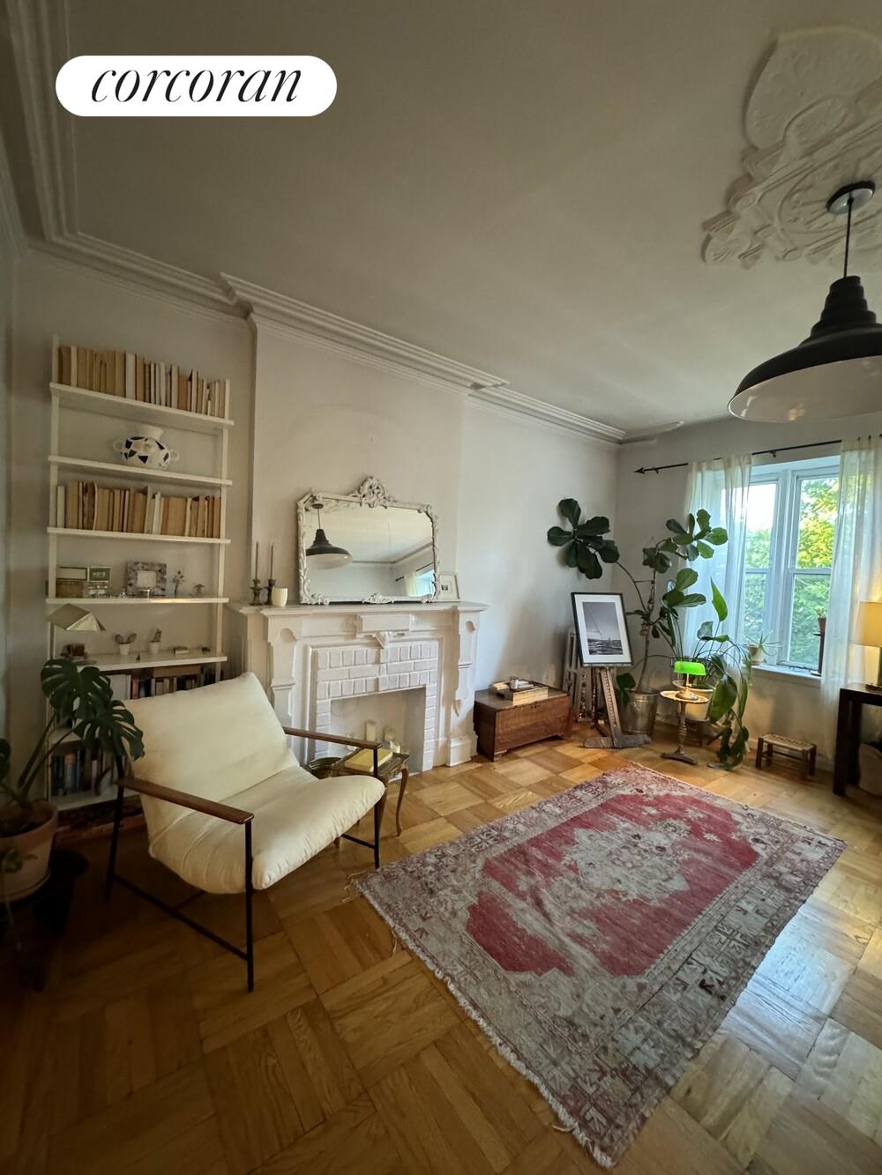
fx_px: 476
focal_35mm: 14
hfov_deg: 85.7
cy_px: 588
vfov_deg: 102.1
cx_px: 441
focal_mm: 2.22
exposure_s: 1/60
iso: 1000
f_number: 2.2
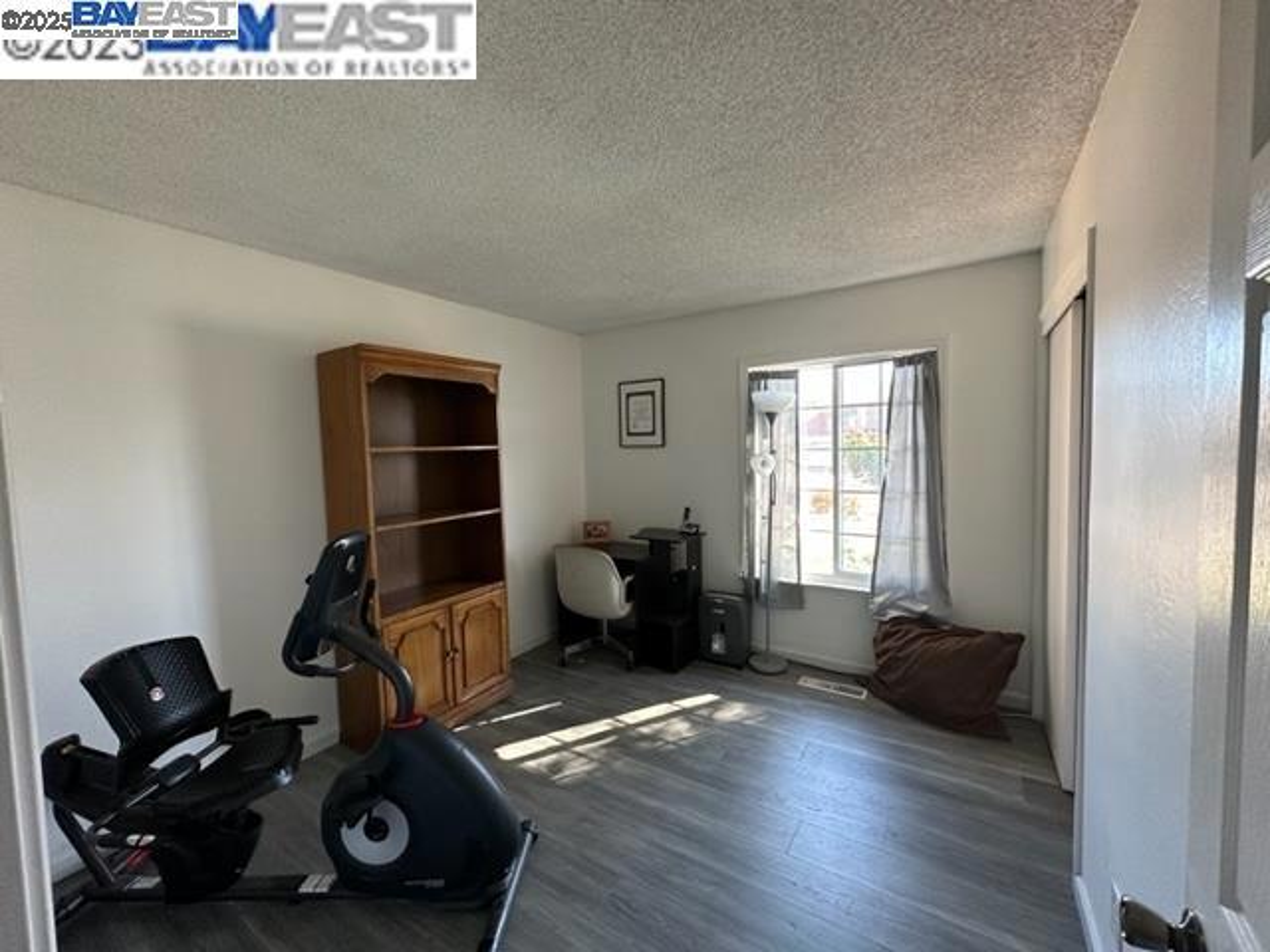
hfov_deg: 102.1
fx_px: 514
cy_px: 476
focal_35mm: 14
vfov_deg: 85.7
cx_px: 635
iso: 250
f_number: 2.2
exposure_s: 1/99
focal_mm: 2.22
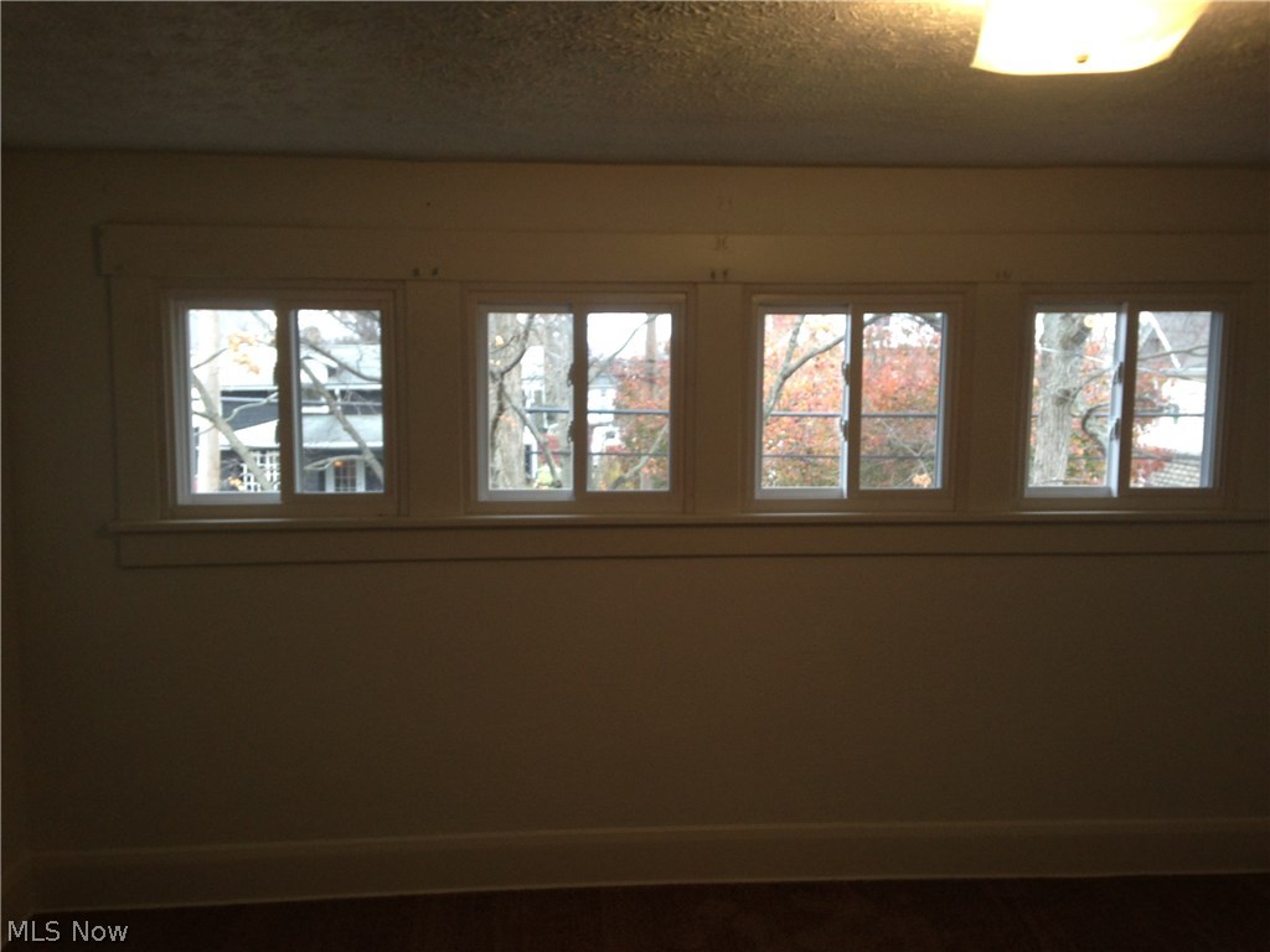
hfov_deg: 55.4
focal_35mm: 33
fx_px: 1211
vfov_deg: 42.9
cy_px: 476
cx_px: 635
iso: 64
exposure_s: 1/60
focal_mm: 4.12
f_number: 2.4
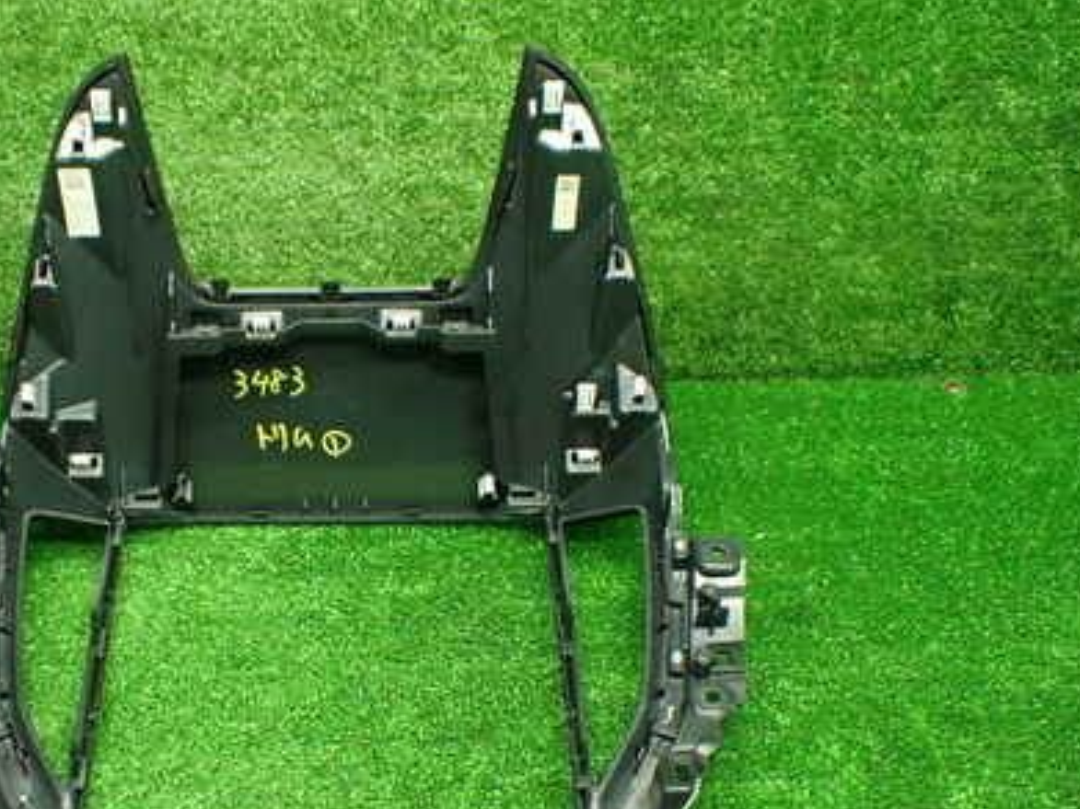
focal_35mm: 46
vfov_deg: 31.3
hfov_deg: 40.4
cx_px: 315
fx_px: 1435
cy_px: 530
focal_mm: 5.4
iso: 800
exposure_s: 1/100
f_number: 2.3
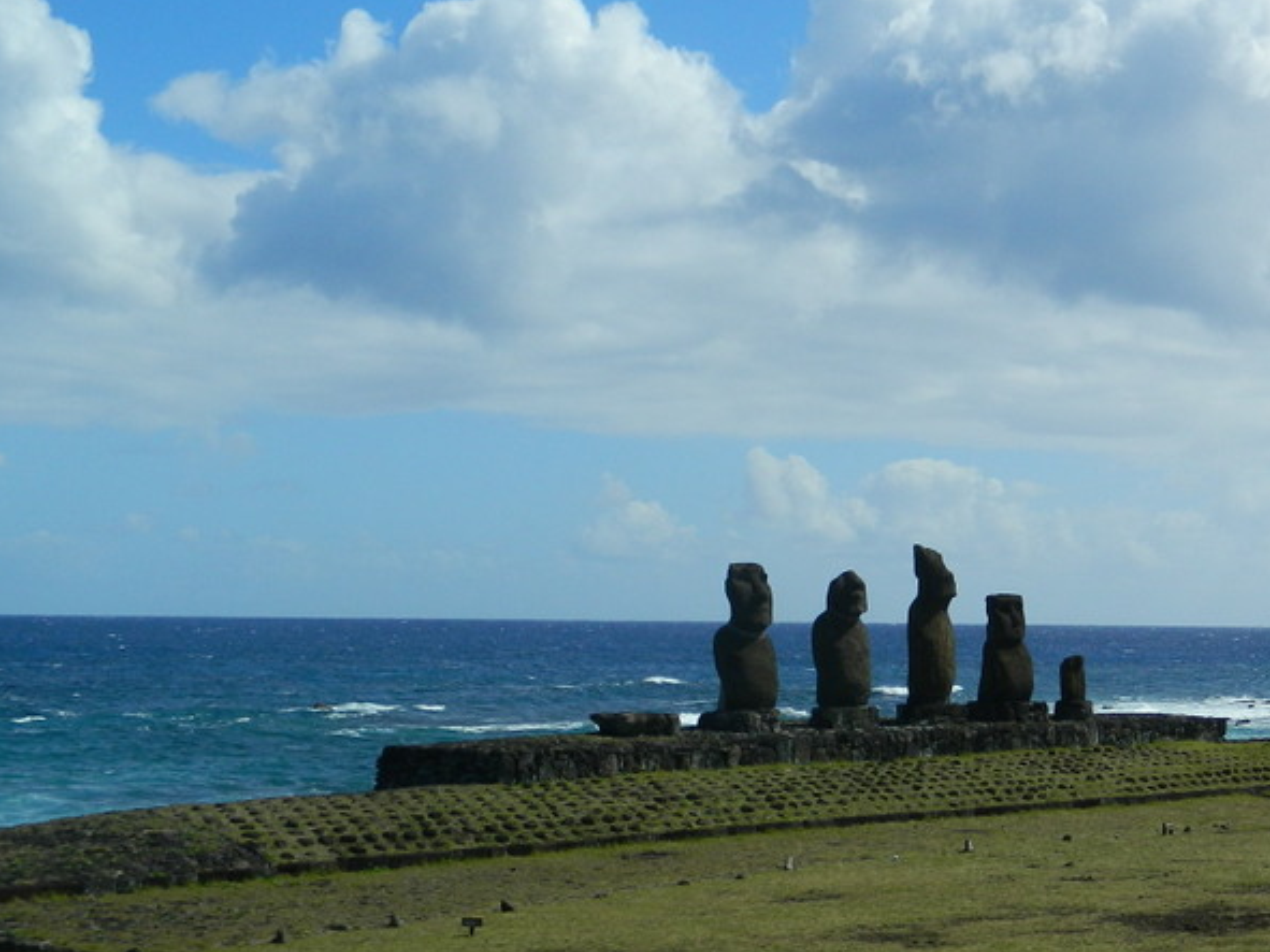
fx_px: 2604
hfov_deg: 27.0
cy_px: 524
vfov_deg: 20.7
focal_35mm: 71
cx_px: 978
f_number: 9.8
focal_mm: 7.3
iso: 80
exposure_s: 1/200
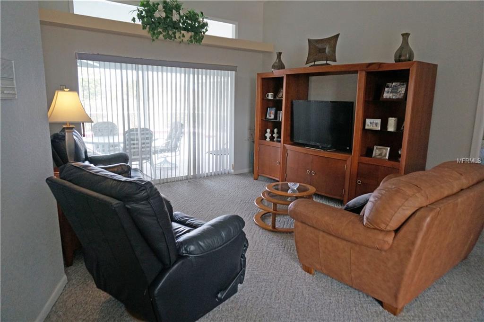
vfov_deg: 53.0
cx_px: 242
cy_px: 161
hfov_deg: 73.8
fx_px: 322
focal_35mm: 24
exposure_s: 1/160
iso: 640
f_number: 4
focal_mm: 16
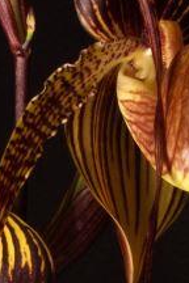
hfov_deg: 3.5
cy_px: 284
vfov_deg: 5.3
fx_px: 3074
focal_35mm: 390
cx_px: -31
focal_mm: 55
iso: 200
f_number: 22
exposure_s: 1/1.6
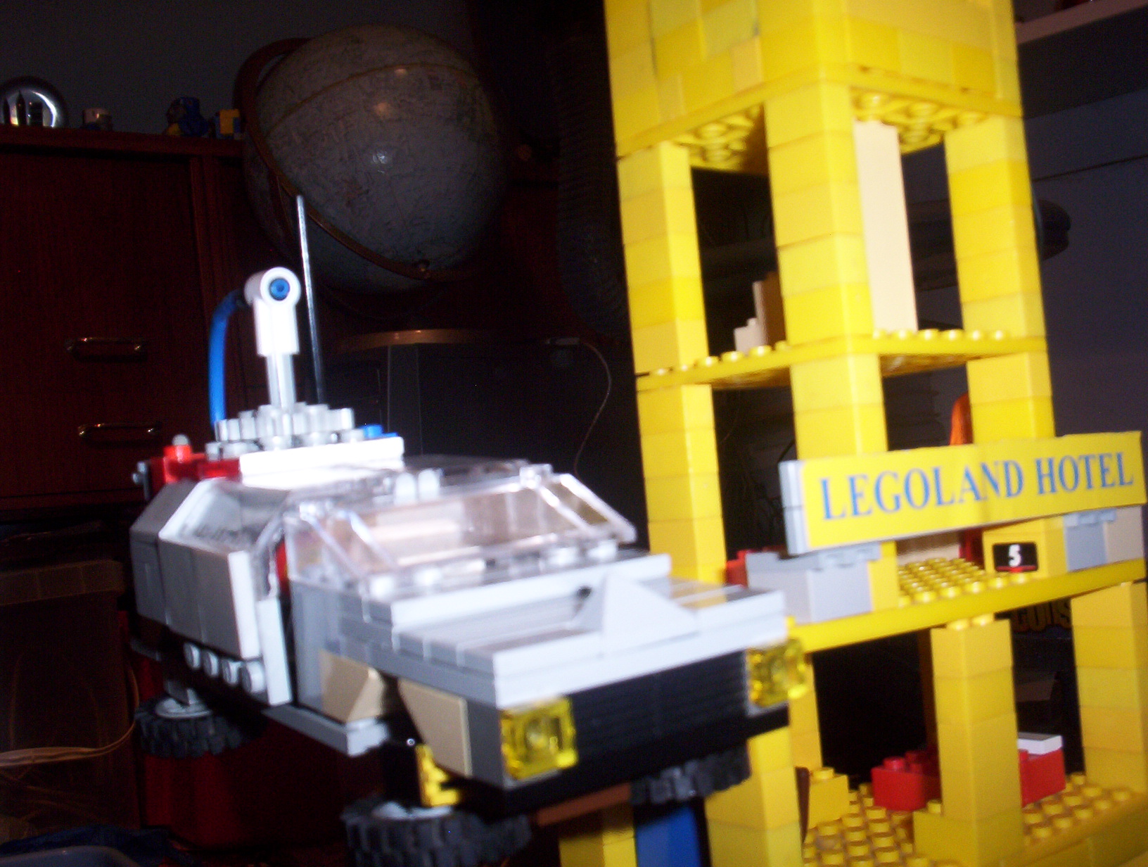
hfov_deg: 47.8
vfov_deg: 37.0
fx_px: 1296
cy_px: 434
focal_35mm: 39
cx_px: 574
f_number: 4.5
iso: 140
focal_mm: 6
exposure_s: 1/30
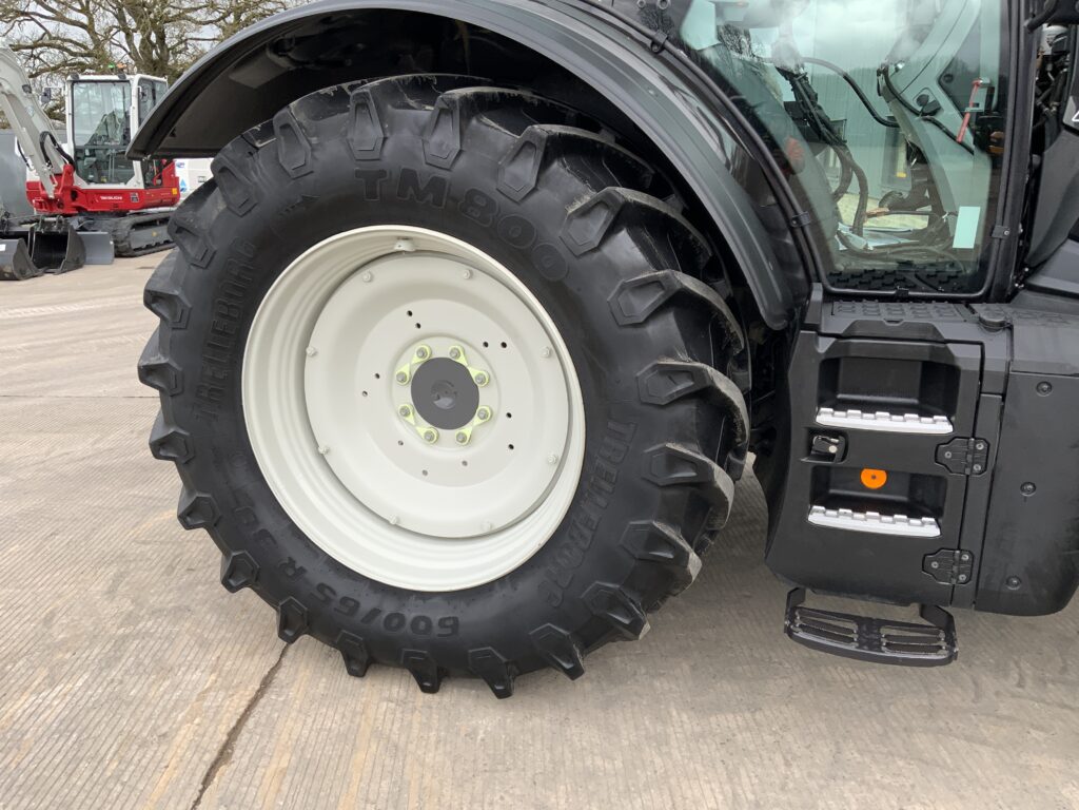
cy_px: 405
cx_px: 540
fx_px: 904
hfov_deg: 61.7
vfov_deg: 48.2
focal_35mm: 29
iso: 16
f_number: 1.8
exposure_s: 1/495
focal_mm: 3
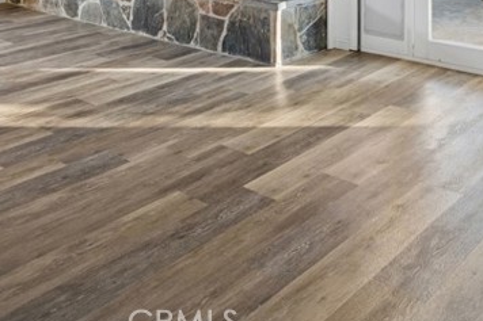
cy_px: -120
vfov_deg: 24.6
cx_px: 260
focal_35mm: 46
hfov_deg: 42.7
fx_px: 617
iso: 320
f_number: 8
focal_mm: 16
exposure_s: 1/8
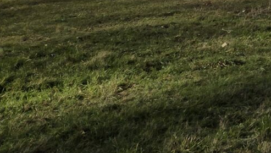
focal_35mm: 130
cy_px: -337
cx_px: 434
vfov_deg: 7.8
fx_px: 935
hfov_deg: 15.0
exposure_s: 1/2921
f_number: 1.8
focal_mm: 5.4
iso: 32
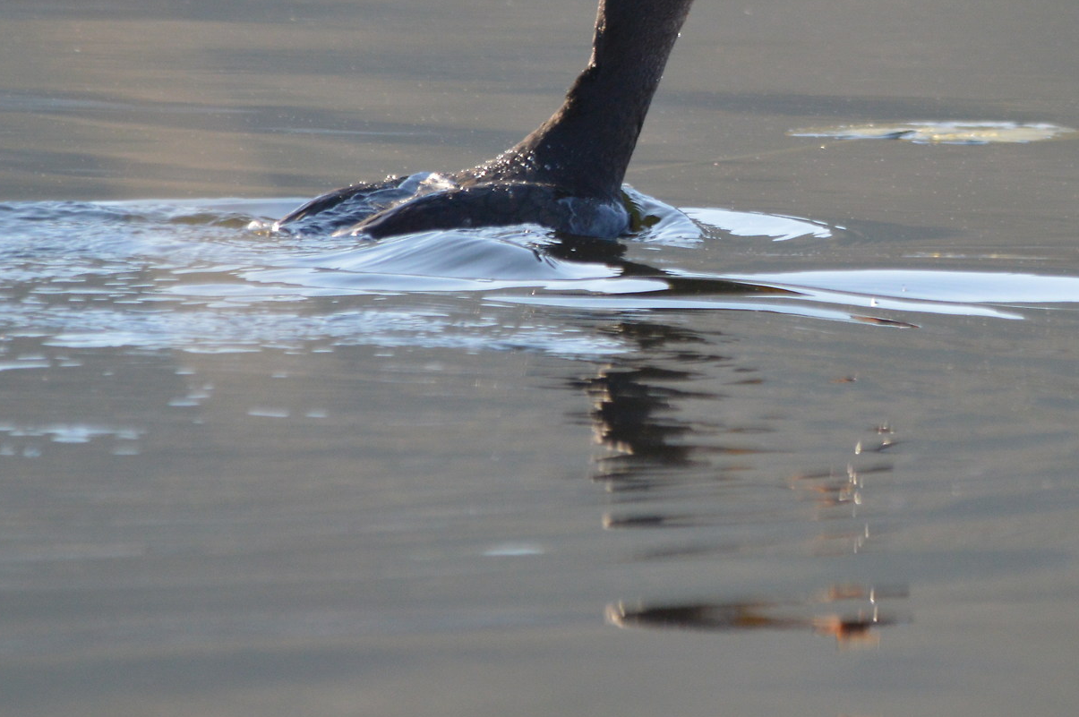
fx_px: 44735
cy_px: 37
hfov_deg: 1.4
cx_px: 821
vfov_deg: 0.9
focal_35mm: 1494
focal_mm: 500
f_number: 8
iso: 800
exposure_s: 1/800
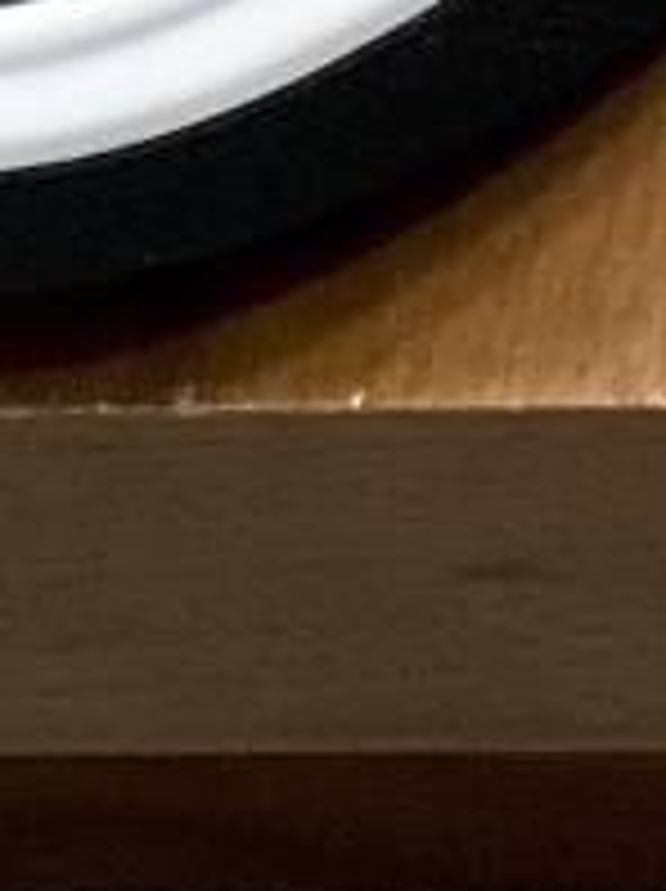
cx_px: 414
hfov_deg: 3.9
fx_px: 9743
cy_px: -1422
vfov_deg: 5.1
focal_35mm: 379
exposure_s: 1/100
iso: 50
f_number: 2
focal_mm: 6
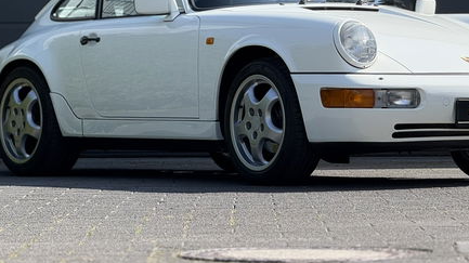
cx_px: 269
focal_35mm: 232
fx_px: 2884
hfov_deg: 9.3
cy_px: 75
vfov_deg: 5.2
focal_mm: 15.66
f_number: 2.8
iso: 50
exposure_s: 1/1248
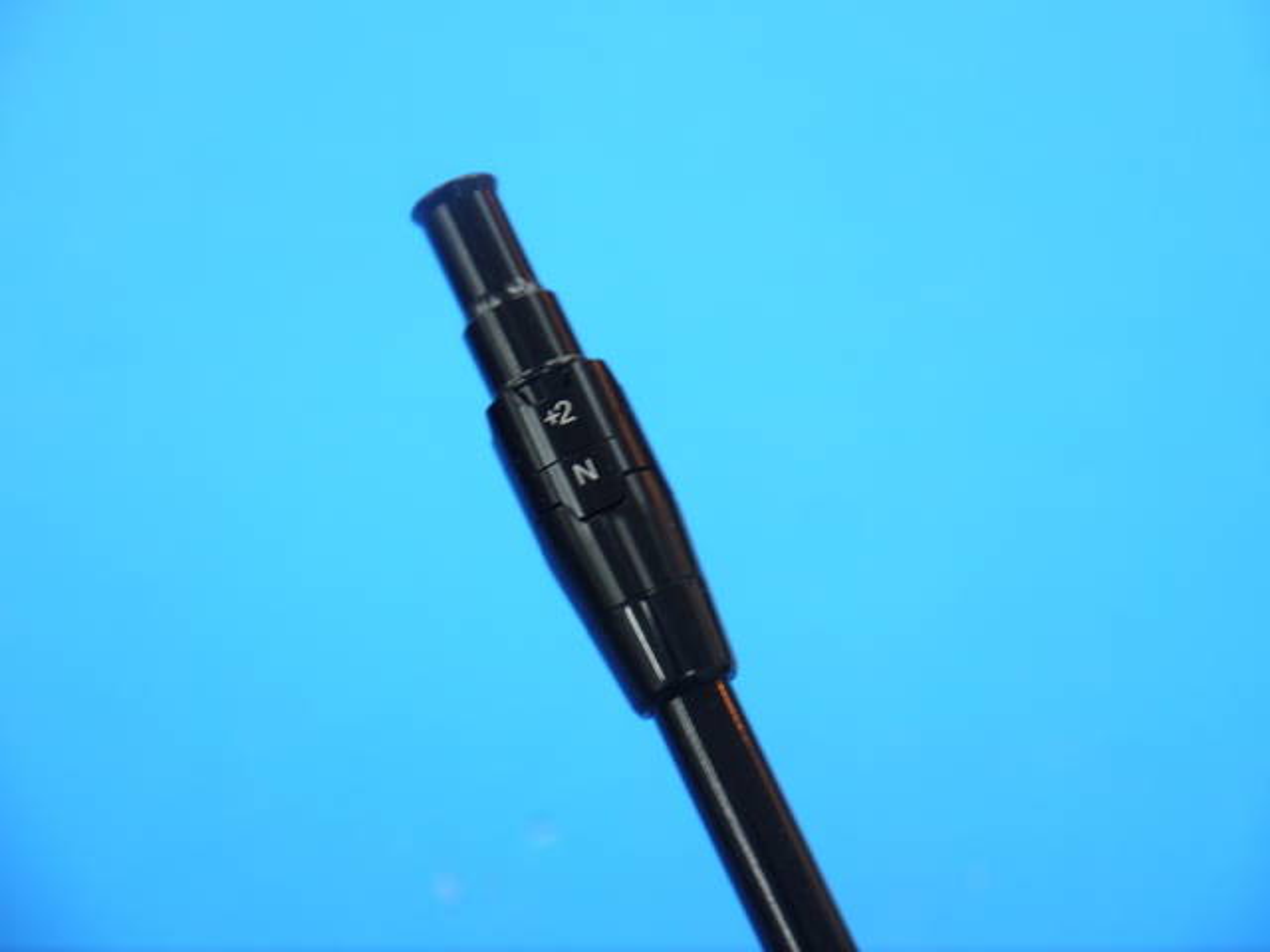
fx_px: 3082
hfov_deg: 23.3
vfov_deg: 17.6
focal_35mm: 84
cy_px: 476
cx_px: 635
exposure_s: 1/80
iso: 500
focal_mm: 42
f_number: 5.6
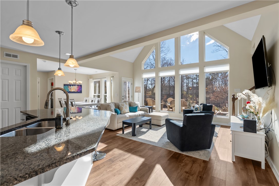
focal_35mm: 16
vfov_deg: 73.8
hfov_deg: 96.7
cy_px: 93
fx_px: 124
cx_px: 140
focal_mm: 16
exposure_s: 1/50
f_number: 8
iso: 200
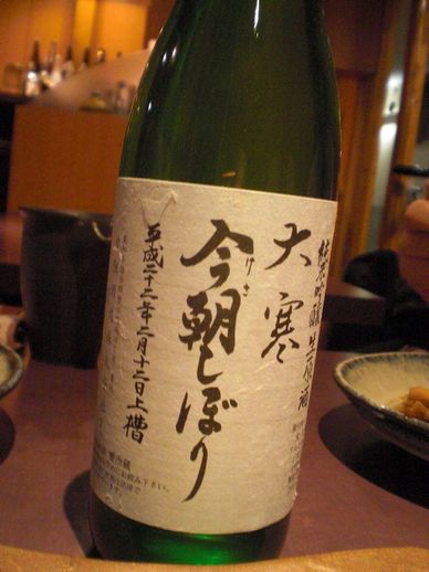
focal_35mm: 38
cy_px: 286
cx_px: 214
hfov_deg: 37.7
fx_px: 628
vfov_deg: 49.0
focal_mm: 6.3
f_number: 3.1
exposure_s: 1/30
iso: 800
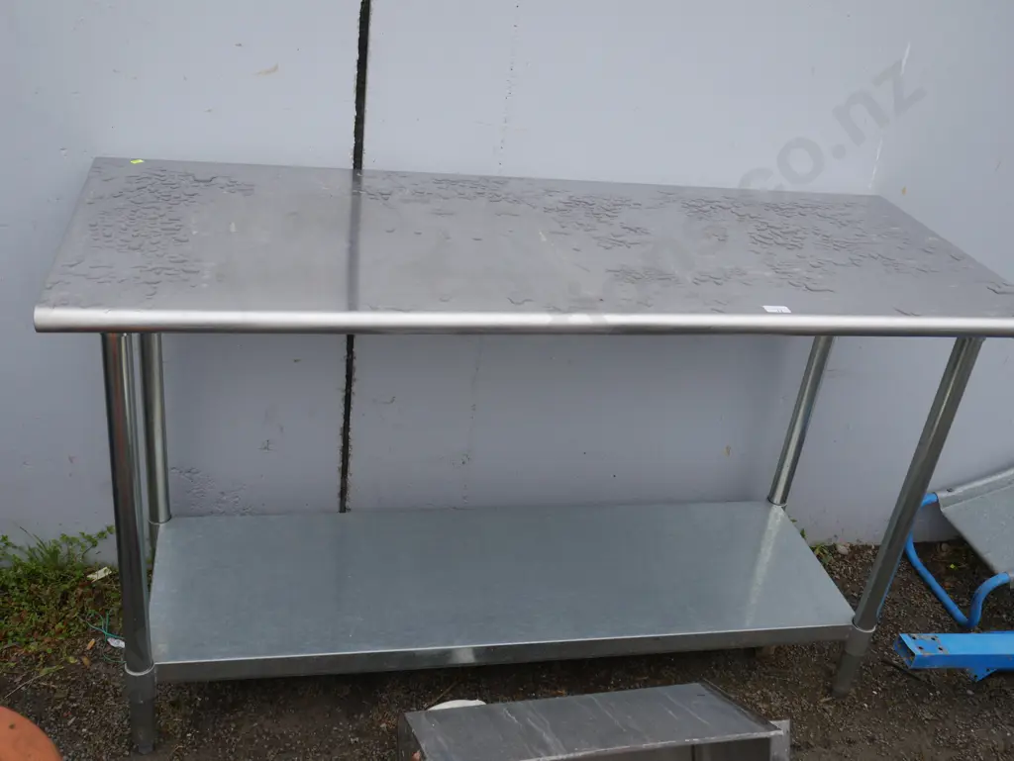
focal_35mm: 36
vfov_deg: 39.7
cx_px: 507
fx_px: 1055
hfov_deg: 51.3
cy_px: 380
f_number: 5.6
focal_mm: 18
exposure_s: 1/160
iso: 200
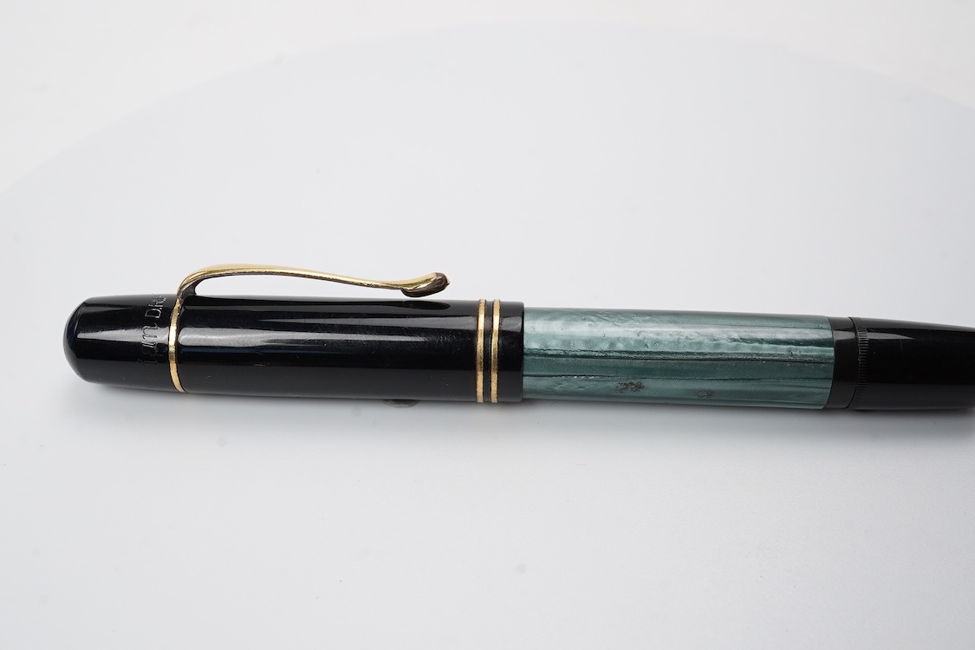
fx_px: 1219
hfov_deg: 43.6
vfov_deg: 29.9
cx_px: 488
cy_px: 325
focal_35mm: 45
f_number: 20
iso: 400
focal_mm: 30
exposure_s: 1/100
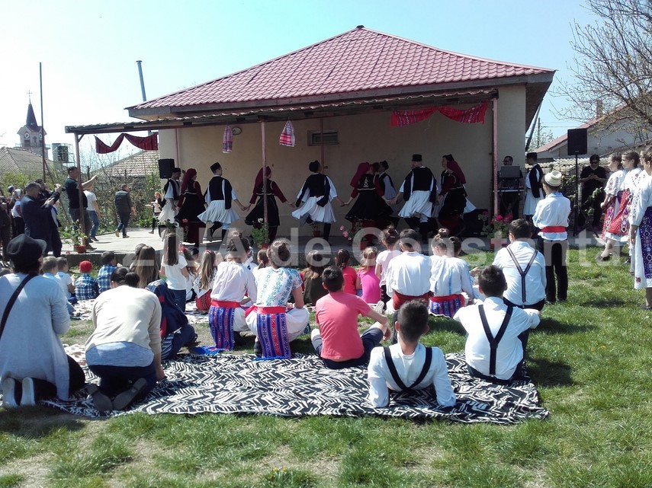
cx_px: 326
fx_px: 584
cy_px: 244
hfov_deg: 58.4
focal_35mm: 31
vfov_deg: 45.4
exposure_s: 1/862
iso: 50
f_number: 2.2
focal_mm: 3.31
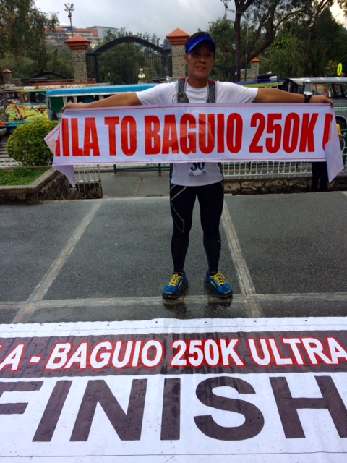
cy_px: 232
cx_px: 174
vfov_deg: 61.7
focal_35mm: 29
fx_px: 388
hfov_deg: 48.2
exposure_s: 1/237
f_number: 2.2
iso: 32
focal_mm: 4.15
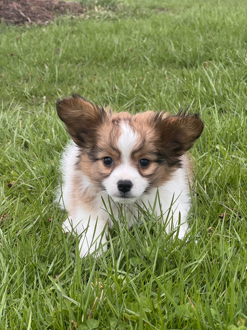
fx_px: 733
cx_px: 124
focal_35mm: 77
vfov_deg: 25.3
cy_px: 165
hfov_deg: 19.1
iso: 25
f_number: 2.8
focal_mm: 9
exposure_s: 1/124
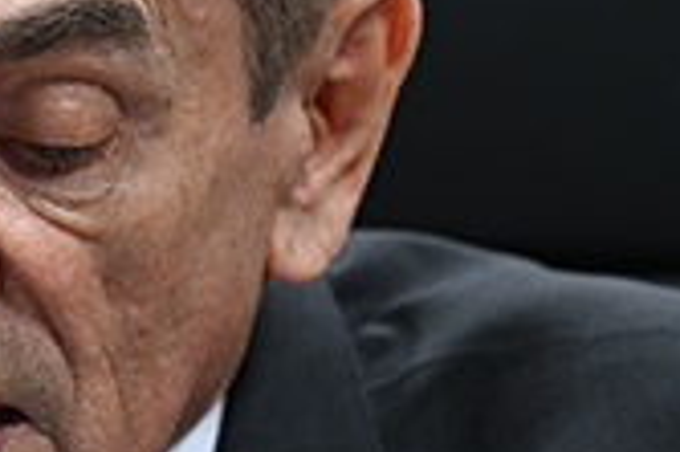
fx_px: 13624
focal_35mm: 722
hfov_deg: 2.9
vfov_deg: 1.9
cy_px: 562
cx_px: -195
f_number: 2.8
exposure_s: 1/15
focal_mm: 140
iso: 100
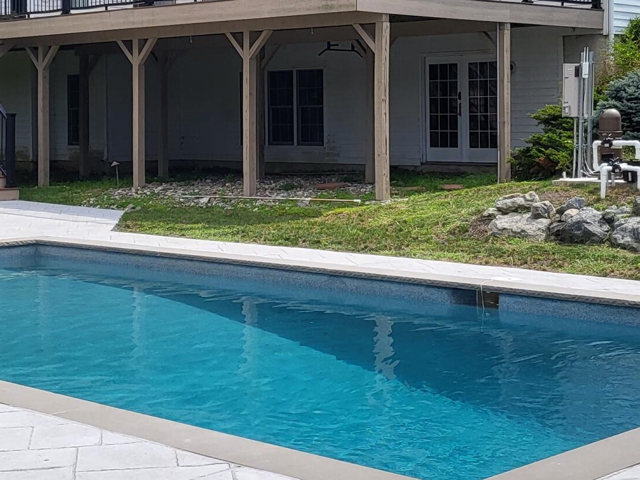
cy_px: 110
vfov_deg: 20.5
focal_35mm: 71
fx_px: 1313
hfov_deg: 27.4
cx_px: 331
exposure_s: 1/2693
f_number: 1.8
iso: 50
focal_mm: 4.25
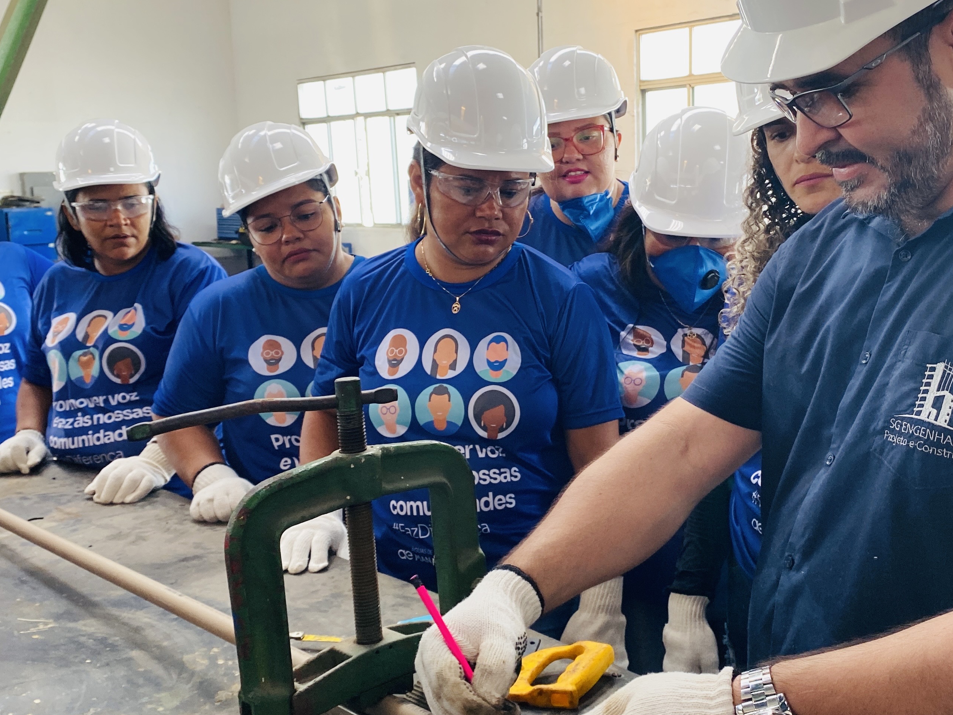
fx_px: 1129
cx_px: 547
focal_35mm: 41
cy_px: 365
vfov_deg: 35.1
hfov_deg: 45.6
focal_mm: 4.25
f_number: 1.8
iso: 125
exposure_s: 1/106
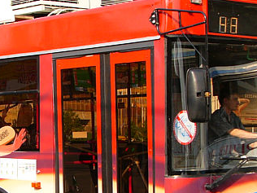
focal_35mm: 114
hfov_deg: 17.0
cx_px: 24
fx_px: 846
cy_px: 112
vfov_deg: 13.0
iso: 50
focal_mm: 7.4
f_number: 4
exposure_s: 1/250
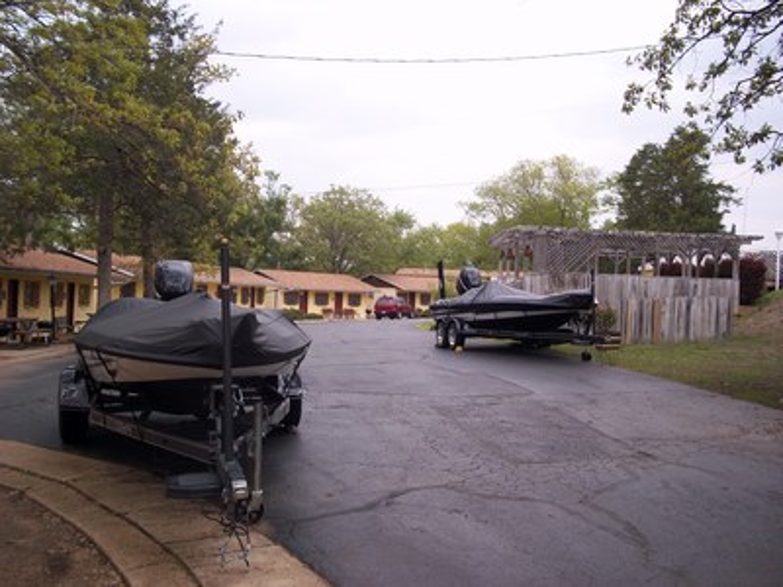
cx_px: 392
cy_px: 294
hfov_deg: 51.4
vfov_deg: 39.7
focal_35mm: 36
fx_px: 814
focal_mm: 6.5
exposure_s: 1/100
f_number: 8
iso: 80
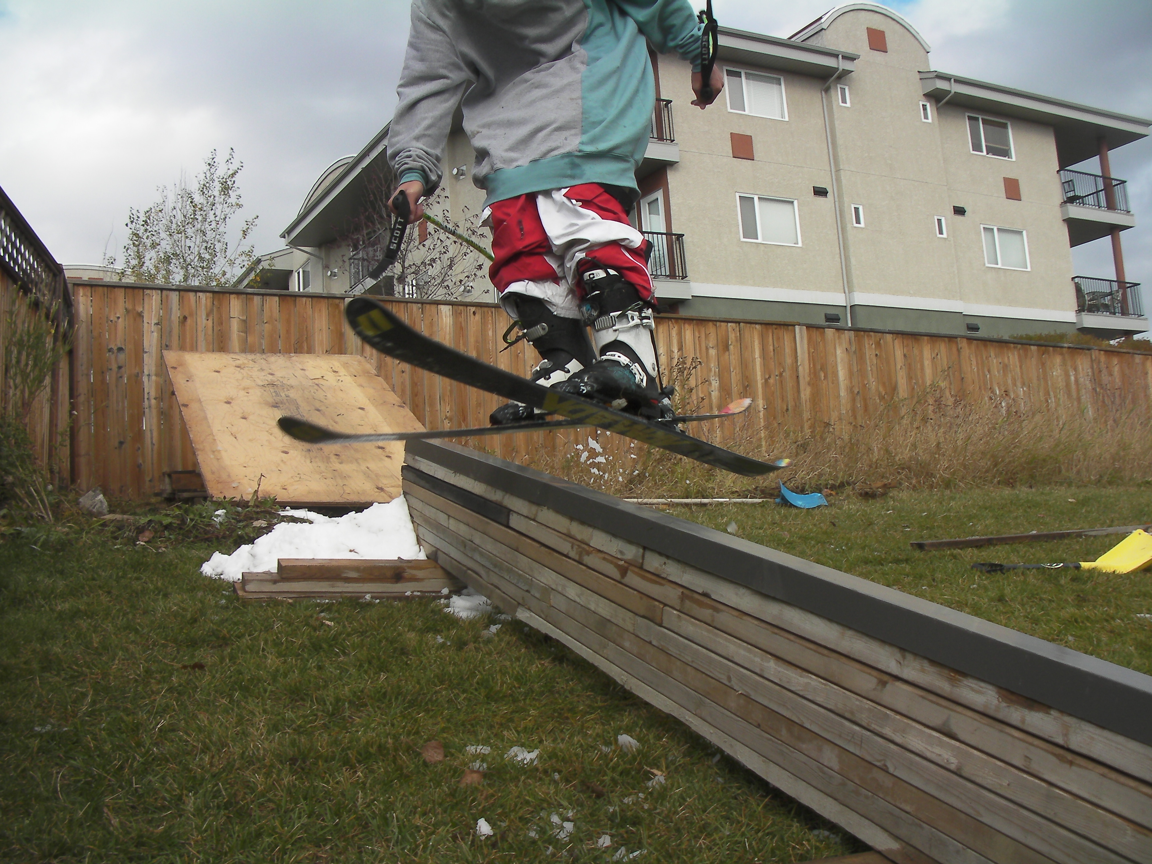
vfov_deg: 37.7
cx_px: 576
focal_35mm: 38
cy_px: 432
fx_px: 1265
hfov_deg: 49.0
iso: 50
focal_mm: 6.3
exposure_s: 1/314
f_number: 4
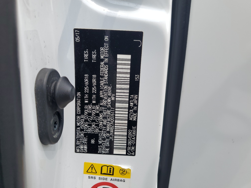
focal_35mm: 26
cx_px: 126
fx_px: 189
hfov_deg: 67.3
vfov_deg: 53.1
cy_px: 94
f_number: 1.5
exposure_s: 1/1250
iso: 50
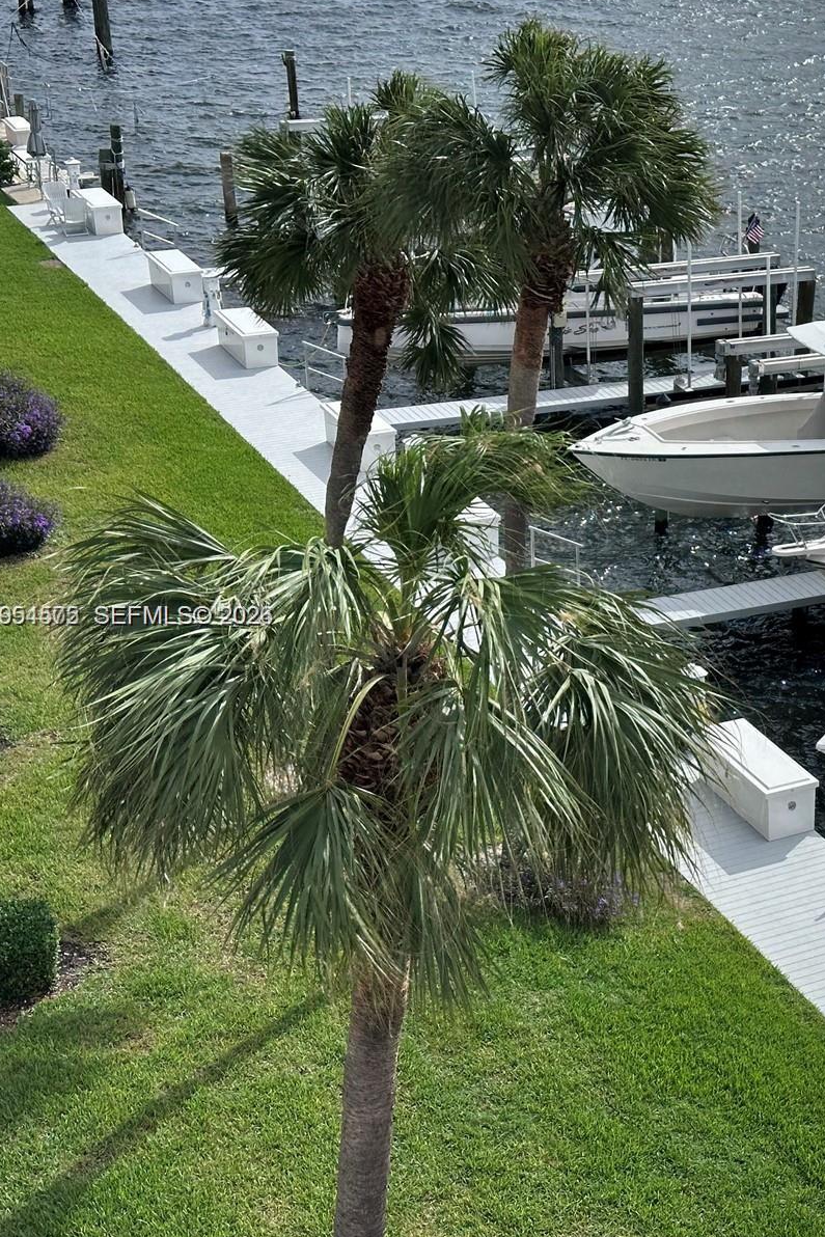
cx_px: 780
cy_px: 617
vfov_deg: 30.1
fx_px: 2302
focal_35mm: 67
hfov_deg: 19.8
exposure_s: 1/6211
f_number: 1.78
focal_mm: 6.86
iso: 64
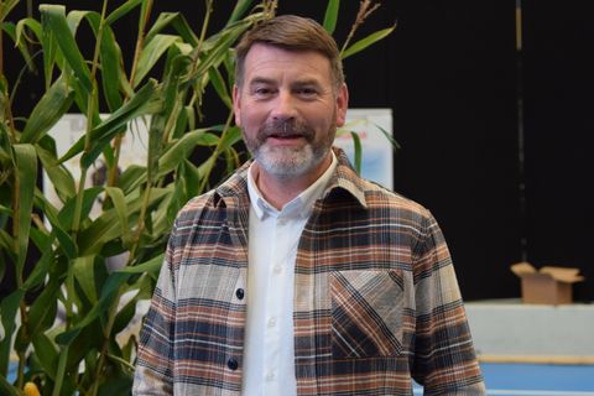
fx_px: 1138
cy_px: 198
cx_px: 297
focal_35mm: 69
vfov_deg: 19.7
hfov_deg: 29.2
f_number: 4
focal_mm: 46
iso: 1800
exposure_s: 1/80
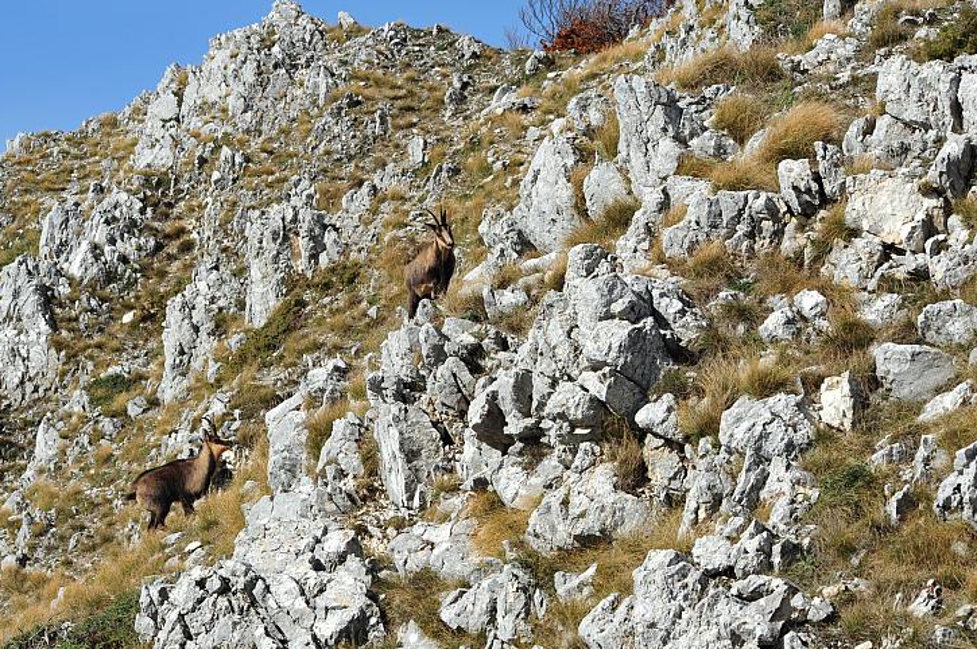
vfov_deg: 5.8
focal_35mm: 236
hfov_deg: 8.7
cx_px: 416
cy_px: 349
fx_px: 6399
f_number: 11
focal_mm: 190
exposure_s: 1/500
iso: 320
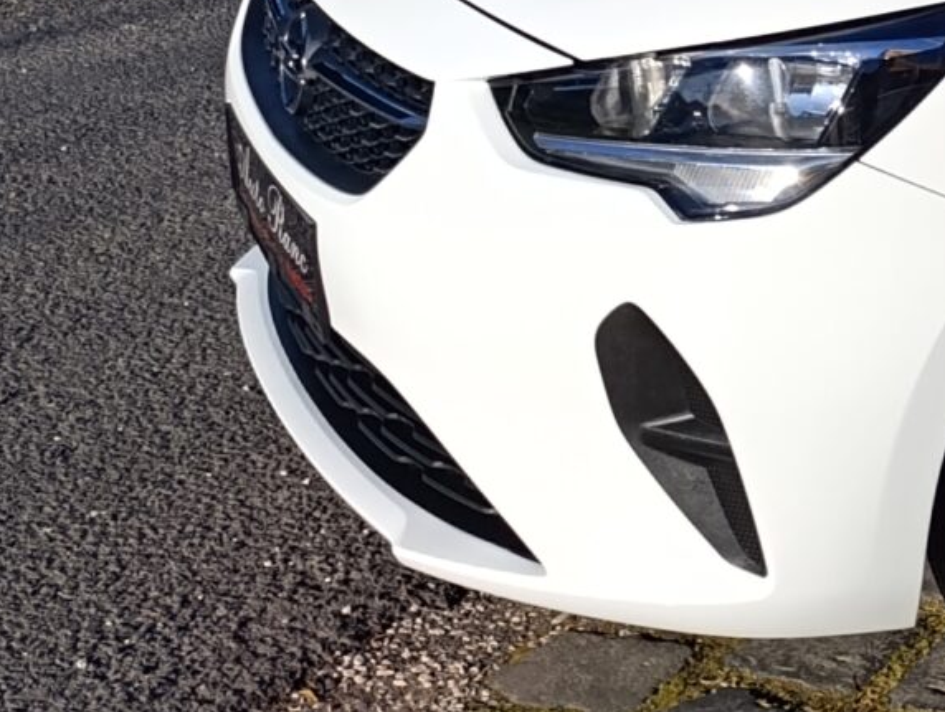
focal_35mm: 103
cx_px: 1340
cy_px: -281
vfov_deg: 13.7
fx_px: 2817
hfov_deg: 17.5
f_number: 1.6
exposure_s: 1/784
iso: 50
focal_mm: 6.14
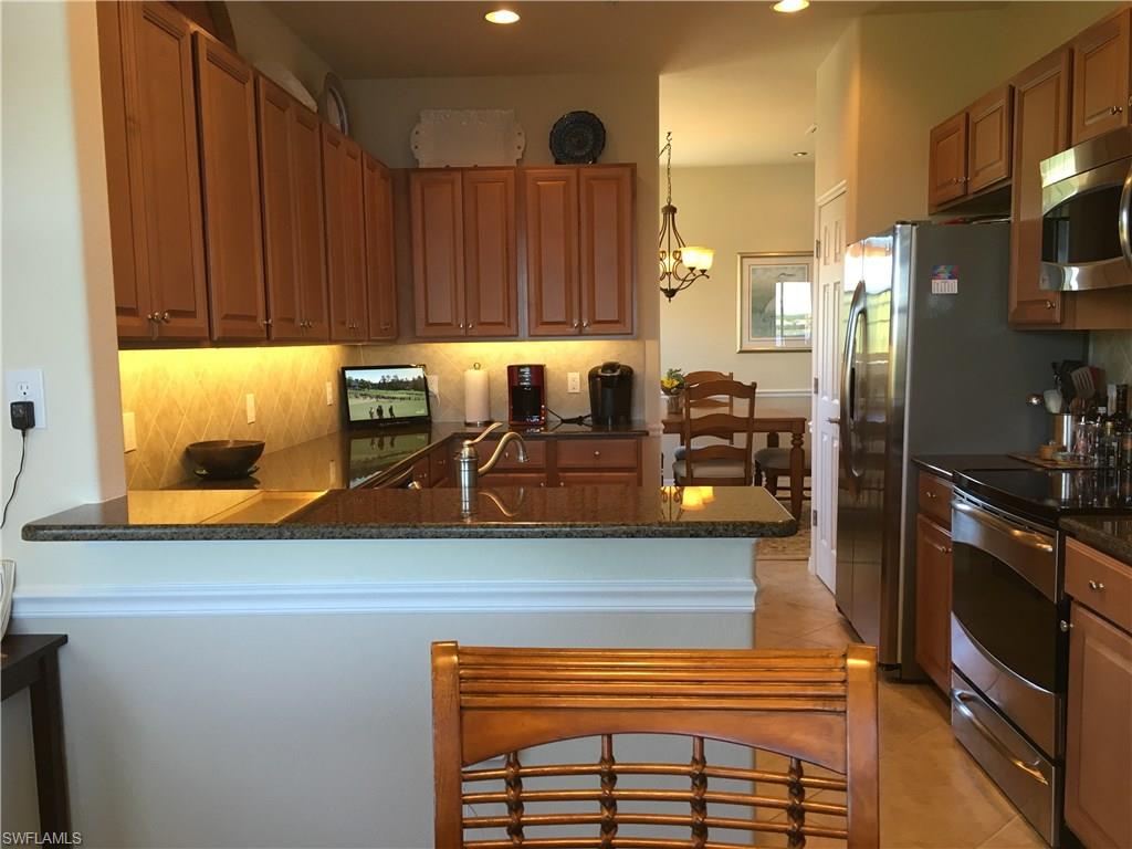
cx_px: 566
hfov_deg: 61.7
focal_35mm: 29
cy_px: 424
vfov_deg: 48.2
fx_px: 948
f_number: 2.2
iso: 80
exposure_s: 1/30
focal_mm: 4.15
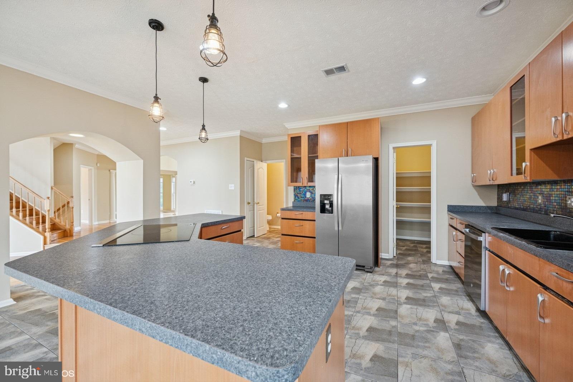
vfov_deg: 81.2
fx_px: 223
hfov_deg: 104.3
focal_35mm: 14
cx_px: 286
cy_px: 191
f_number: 5.6
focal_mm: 14
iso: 800
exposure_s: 1/20
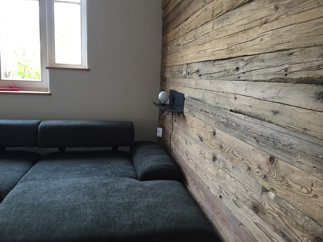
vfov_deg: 48.2
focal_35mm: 29
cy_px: 121
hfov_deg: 61.7
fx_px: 271
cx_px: 162
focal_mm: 4.15
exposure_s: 1/33
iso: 64
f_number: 2.2
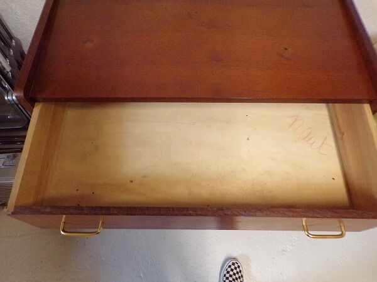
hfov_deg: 71.6
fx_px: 261
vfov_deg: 56.8
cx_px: 188
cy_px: 141
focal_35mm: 24
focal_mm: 4.3
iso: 800
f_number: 3
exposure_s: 1/17
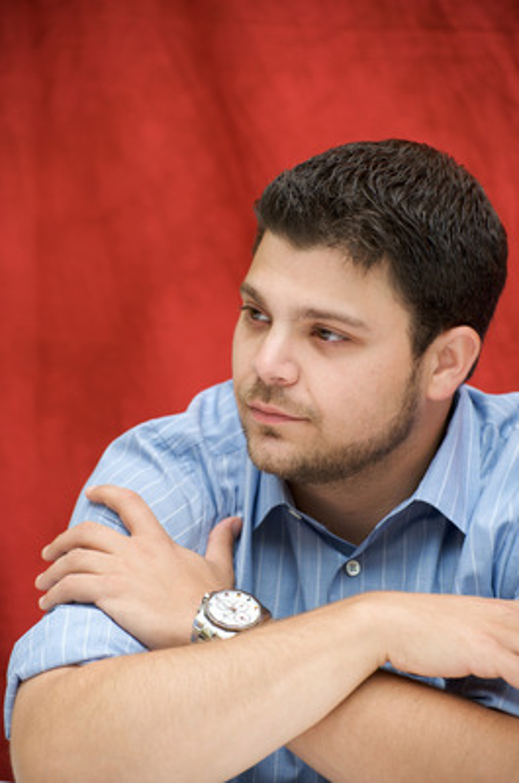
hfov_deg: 11.2
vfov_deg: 16.8
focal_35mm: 122
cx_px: 260
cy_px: 392
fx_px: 2650
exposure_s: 1/60
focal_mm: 122
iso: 640
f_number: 6.3
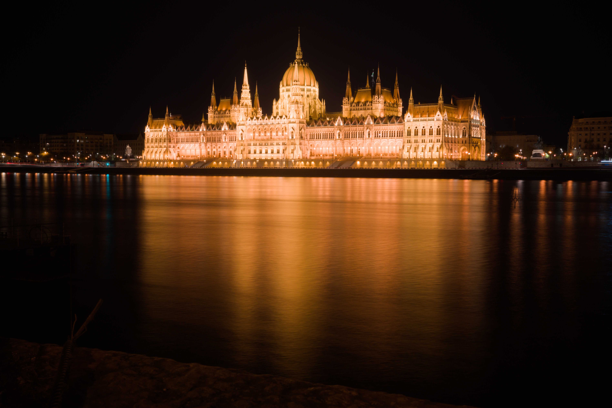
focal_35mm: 40
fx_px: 680
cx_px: 306
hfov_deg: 48.5
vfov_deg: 33.4
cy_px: 204
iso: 100
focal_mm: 26
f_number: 11
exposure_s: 25
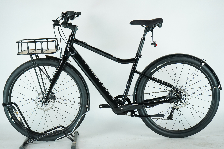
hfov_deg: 33.4
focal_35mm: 60
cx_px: 112
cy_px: 74
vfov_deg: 22.6
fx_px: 373
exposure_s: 1/200
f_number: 5.6
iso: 2000
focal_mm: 60
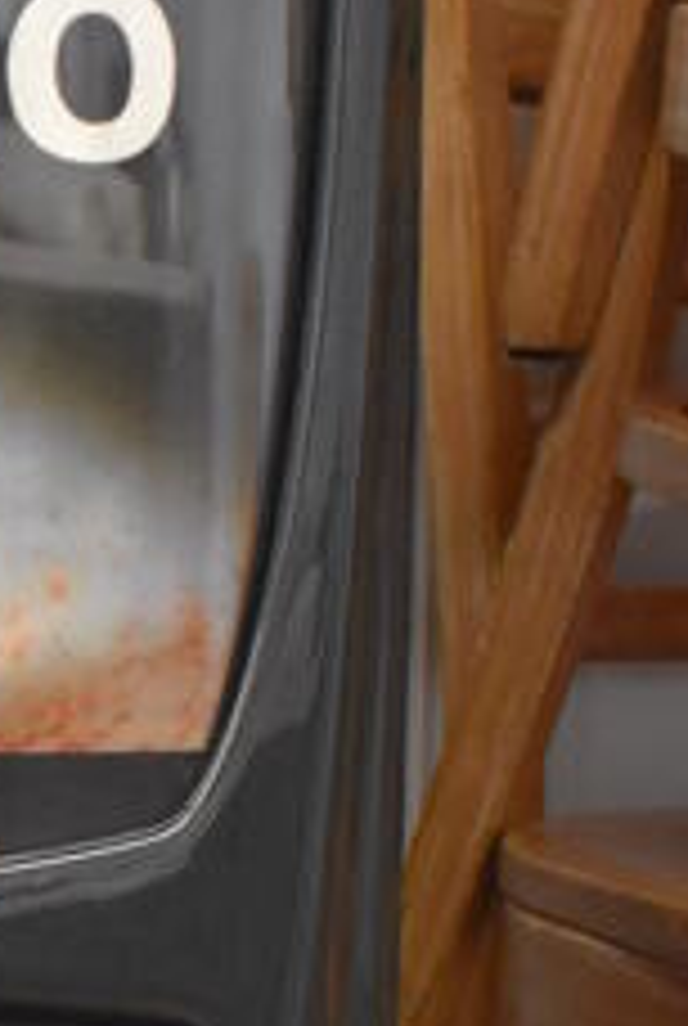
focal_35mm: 108
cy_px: 803
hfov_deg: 11.5
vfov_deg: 18.7
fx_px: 3082
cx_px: -675
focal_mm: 18
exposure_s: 1/125
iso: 2800
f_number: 3.5
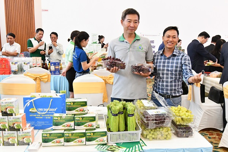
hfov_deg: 61.9
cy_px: 76
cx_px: 114
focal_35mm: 30
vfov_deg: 43.6
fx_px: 190
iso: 7200
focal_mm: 20
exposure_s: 1/30
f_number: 8
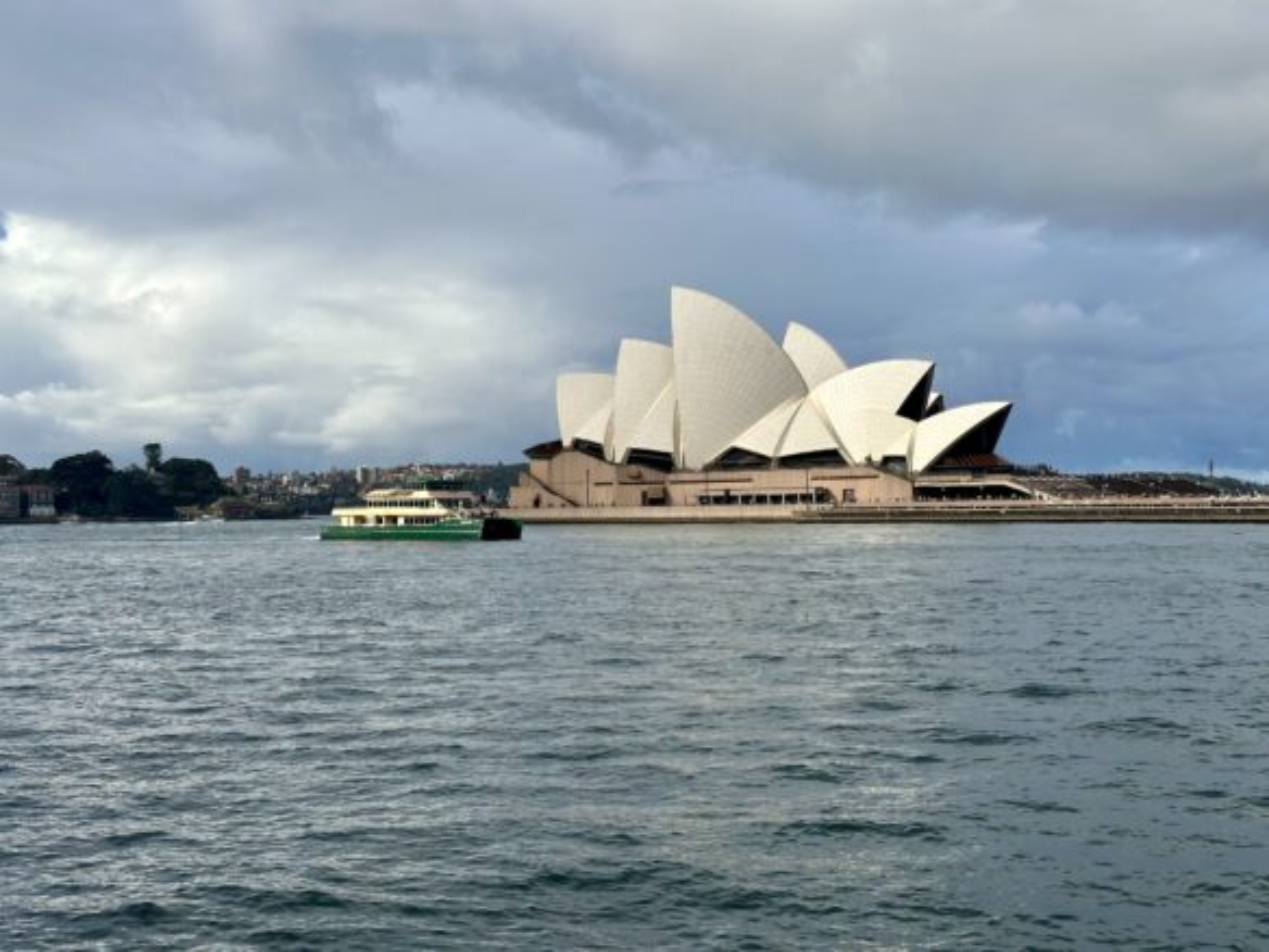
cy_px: 476
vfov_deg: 30.3
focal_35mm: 48
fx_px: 1760
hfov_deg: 39.7
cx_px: 634
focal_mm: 6.86
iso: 64
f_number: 1.78
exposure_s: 1/5882
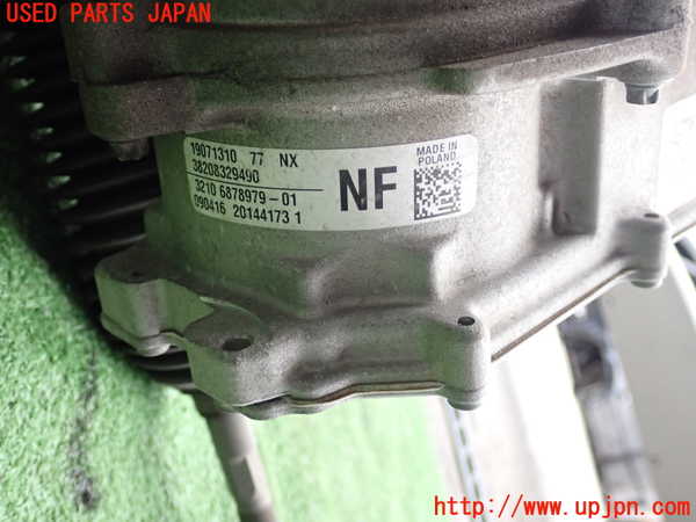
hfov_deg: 45.8
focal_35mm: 41
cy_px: 261
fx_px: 824
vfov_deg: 35.1
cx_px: 348
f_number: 2.8
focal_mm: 7.31
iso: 400
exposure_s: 1/160
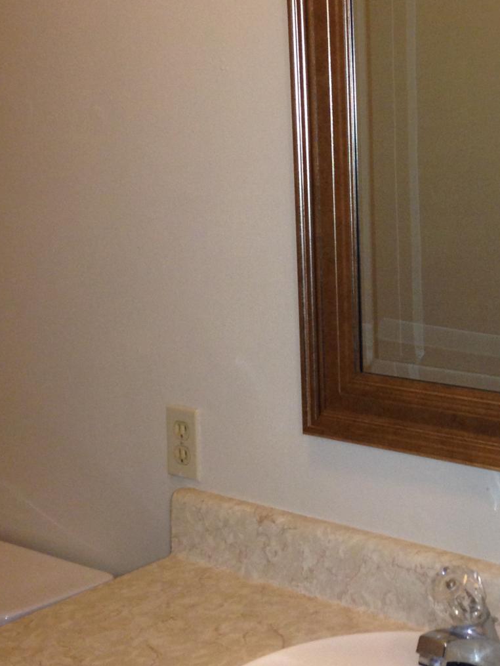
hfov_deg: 22.2
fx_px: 1251
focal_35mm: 65
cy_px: 283
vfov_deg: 29.8
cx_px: 424
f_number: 2.4
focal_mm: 4.12
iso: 125
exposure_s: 1/20
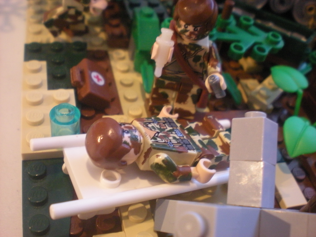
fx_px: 347
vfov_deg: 37.7
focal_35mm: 38
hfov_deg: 49.0
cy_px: 118
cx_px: 158
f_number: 3.1
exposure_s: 1/16.6
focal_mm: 6.3
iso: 400
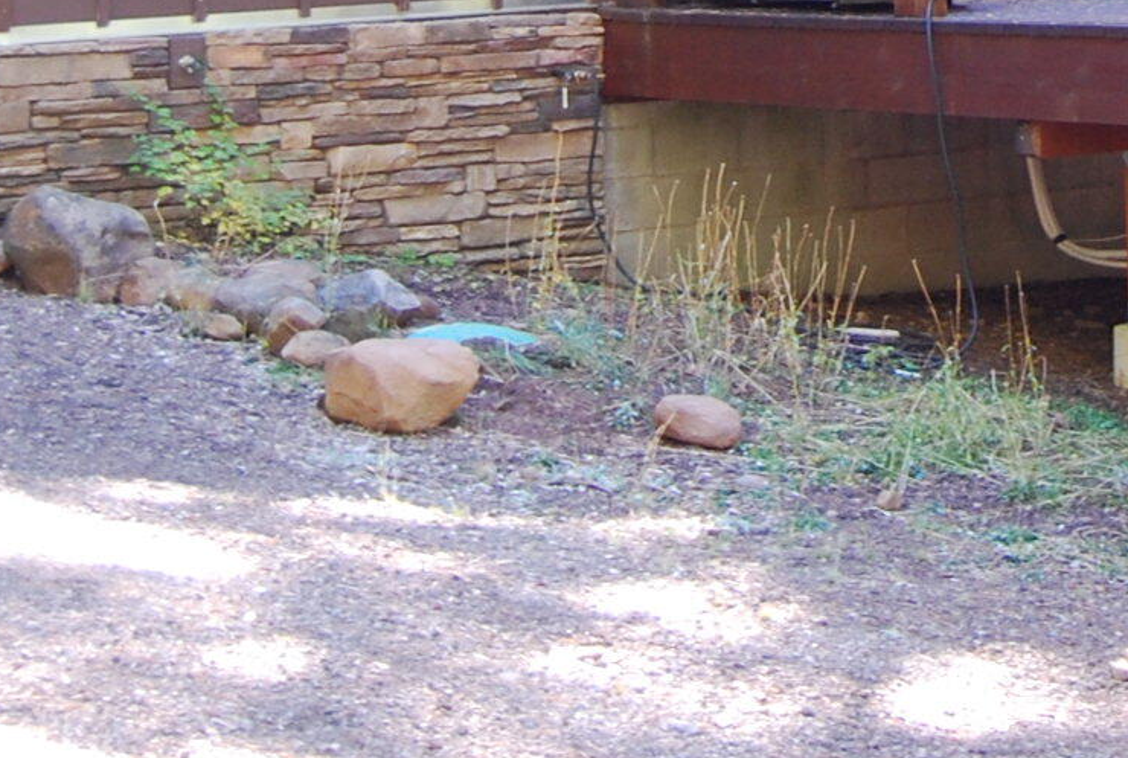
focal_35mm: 135
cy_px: -647
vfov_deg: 9.7
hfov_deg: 14.8
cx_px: 1264
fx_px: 4238
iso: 280
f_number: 3.8
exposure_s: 1/30
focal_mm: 23
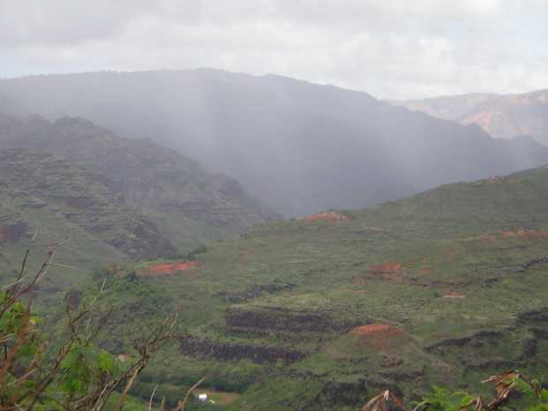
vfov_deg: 18.2
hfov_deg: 24.1
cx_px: 274
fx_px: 1282
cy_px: 206
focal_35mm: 81
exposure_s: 1/243
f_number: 4
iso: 50
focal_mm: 10.6
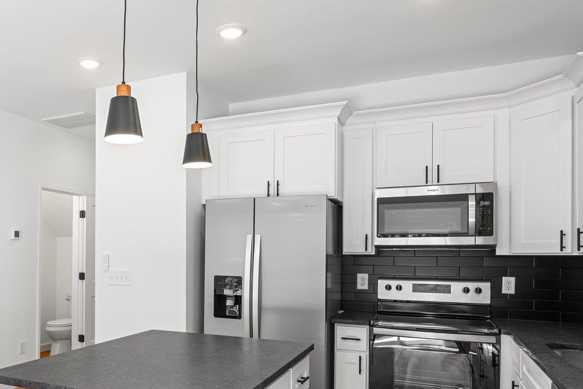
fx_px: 518
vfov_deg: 40.7
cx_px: 157
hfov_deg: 56.3
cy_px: 255
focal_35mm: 32
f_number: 9
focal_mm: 16
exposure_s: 1/8
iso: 250
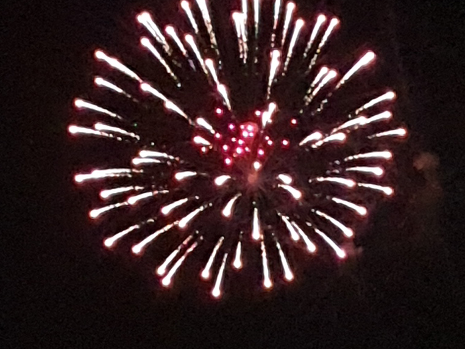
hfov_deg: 65.3
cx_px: 233
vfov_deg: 51.3
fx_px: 363
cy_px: 170
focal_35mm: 27
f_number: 1.5
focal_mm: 4.32
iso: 800
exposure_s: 1/50
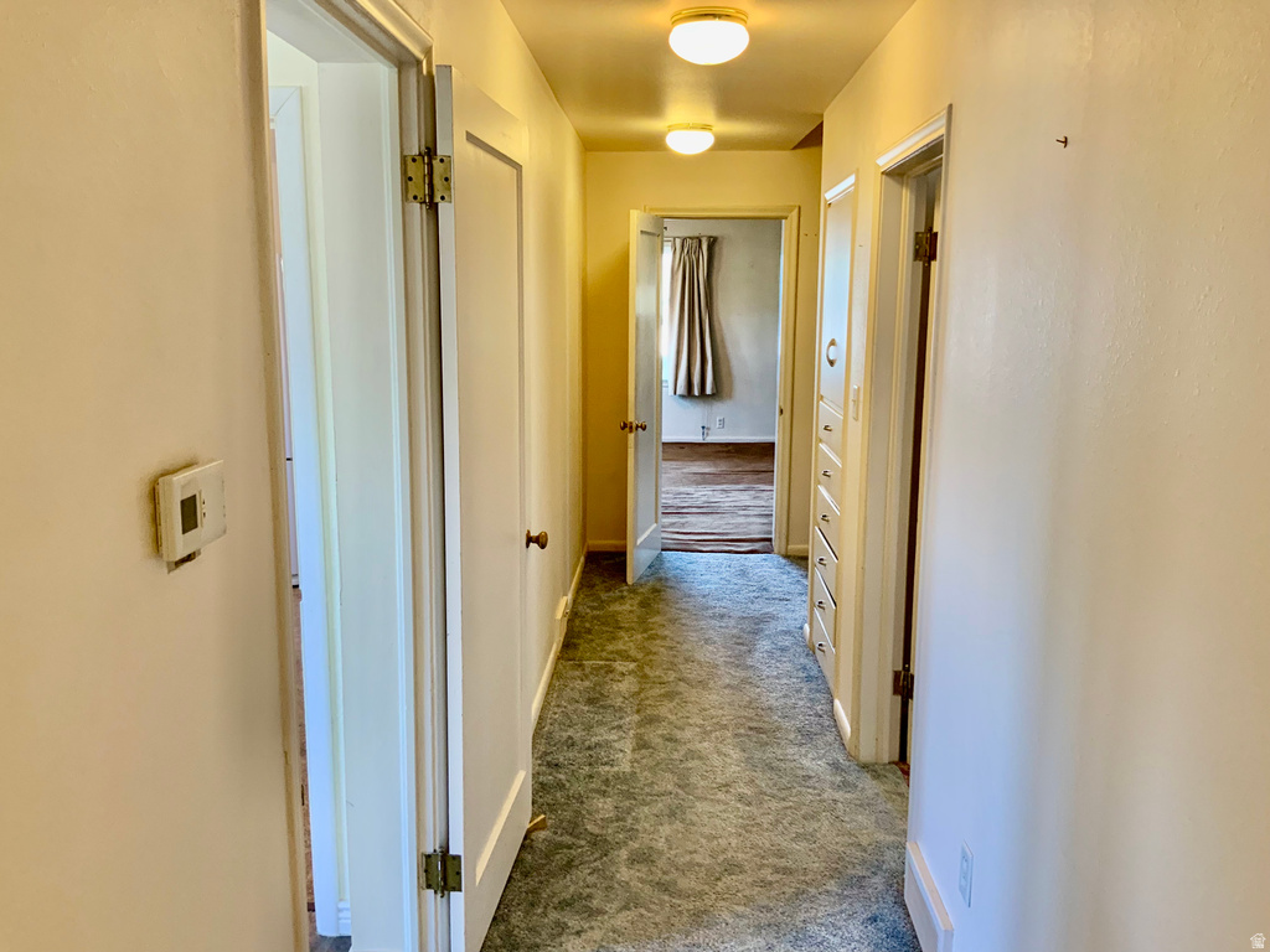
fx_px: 1064
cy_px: 476
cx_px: 635
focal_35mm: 29
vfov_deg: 48.2
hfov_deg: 61.7
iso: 80
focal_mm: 3
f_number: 1.8
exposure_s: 1/60
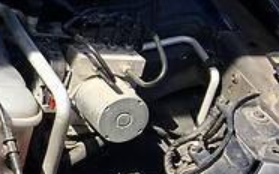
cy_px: -30
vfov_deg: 9.8
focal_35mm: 132
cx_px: -310
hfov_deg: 13.2
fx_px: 1003
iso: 25
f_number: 2.2
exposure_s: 1/450
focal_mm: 4.2
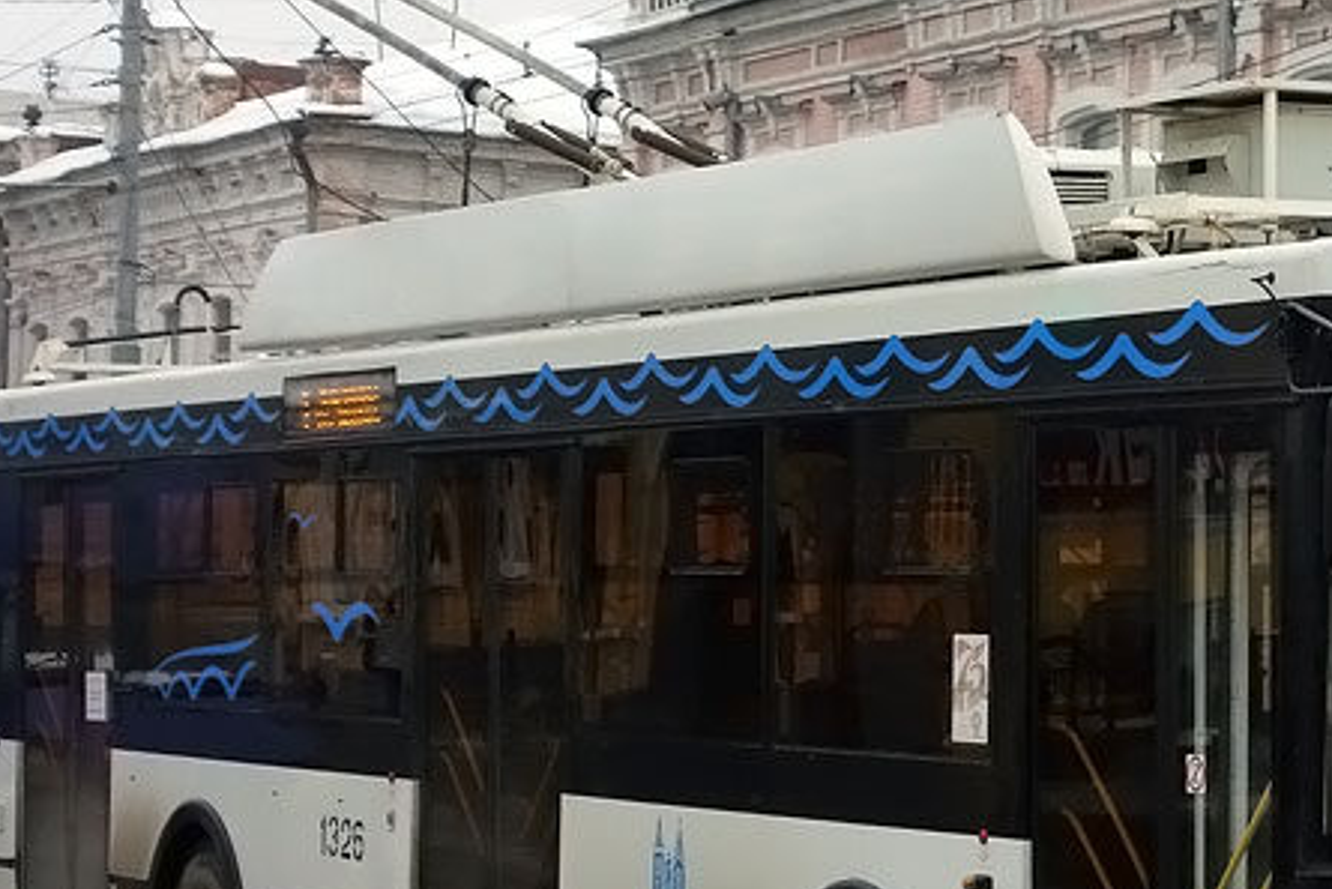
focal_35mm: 124
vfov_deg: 11.1
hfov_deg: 16.3
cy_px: 359
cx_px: 1206
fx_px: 4589
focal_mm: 16.99
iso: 400
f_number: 3.2
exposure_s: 1/500
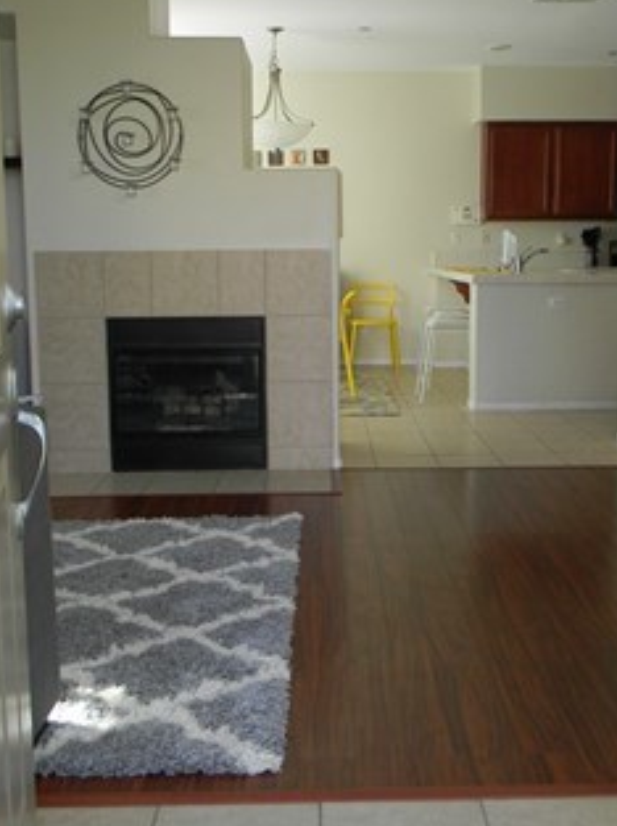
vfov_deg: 43.9
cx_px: 353
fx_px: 1024
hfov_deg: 33.5
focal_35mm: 43
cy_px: 385
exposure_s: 1/30
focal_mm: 5
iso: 82
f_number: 3.5
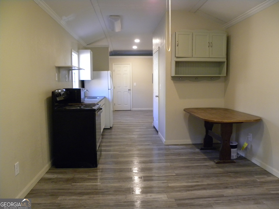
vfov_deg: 48.2
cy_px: 104
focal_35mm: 29
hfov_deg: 61.7
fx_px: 234
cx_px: 140
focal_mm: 5.2
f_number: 2.8
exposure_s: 1/36.4
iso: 400
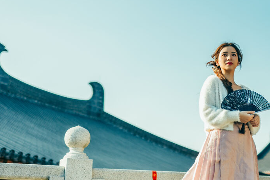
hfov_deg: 32.4
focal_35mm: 61
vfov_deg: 22.2
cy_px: 86
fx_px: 457
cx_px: 196
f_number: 1.8
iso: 100
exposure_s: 1/8000
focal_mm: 35
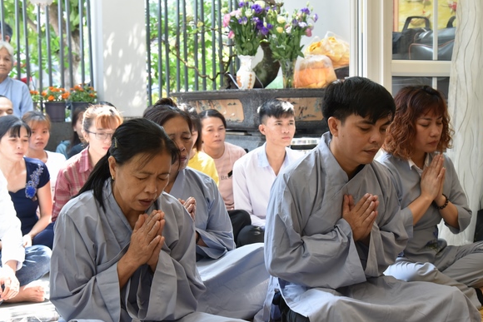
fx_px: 751
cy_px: 174
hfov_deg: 35.6
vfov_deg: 24.2
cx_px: 267
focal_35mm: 56
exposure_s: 1/125
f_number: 5.6
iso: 1250
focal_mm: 50
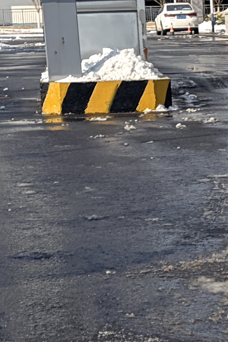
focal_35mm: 172
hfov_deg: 7.8
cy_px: 396
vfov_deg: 11.7
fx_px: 1633
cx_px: 337
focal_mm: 5.96
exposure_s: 1/4065
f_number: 1.6
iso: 50
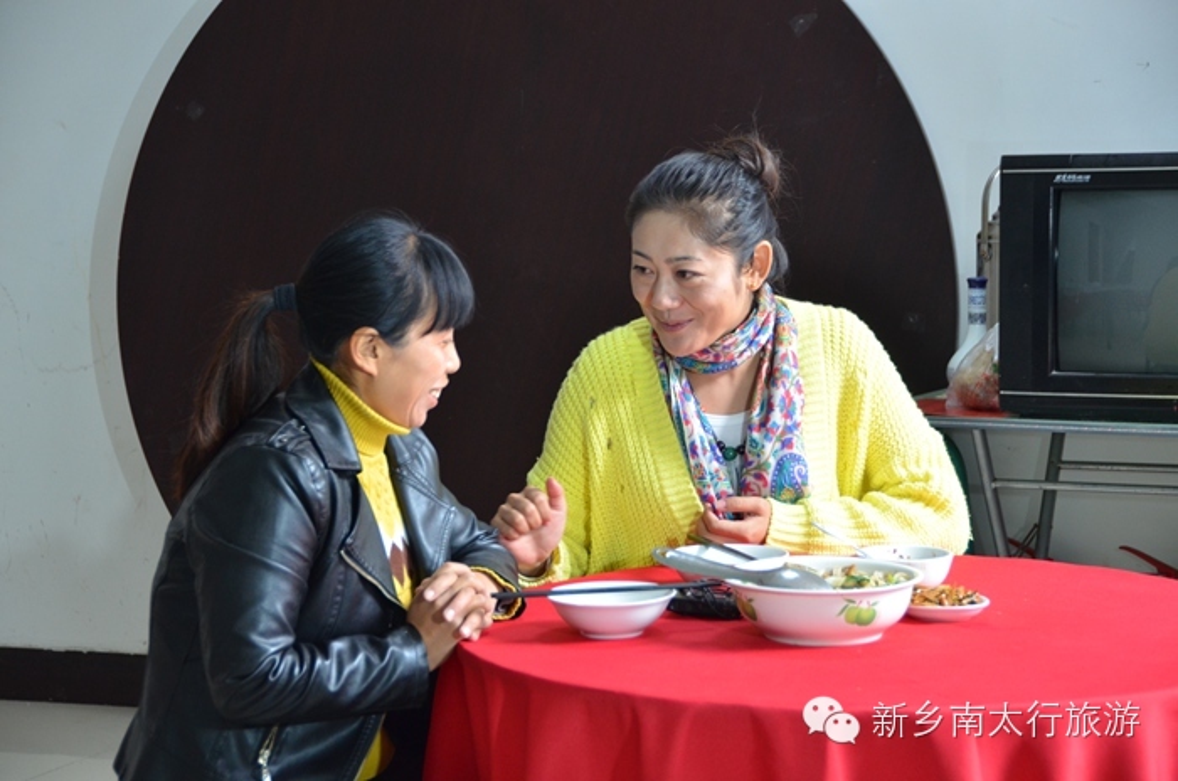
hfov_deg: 21.0
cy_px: 390
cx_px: 589
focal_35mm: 98
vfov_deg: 14.0
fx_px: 3185
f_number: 5
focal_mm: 65
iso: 800
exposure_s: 1/60
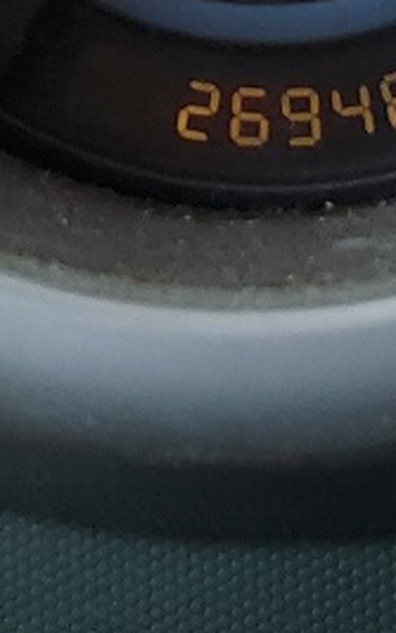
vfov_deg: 12.2
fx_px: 2848
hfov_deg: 7.9
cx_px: 301
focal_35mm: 165
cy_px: -228
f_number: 1.5
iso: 50
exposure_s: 1/357
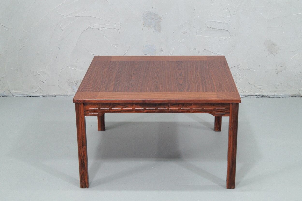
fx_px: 503
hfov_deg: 33.4
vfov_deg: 22.6
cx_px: 151
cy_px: 100
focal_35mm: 60
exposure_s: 1/13
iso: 800
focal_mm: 40
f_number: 8
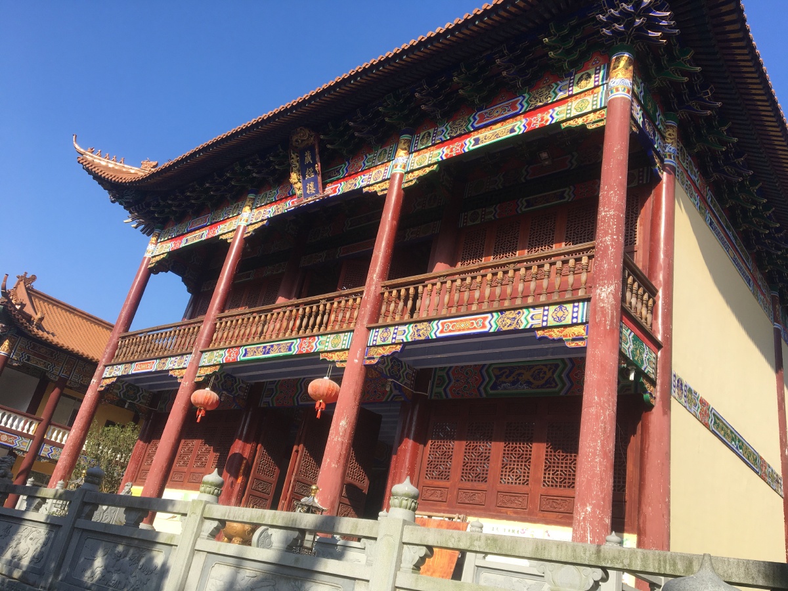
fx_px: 660
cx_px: 394
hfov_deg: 61.7
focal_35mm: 29
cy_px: 296
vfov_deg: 48.2
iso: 25
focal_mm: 4.15
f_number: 2.2
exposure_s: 1/1054
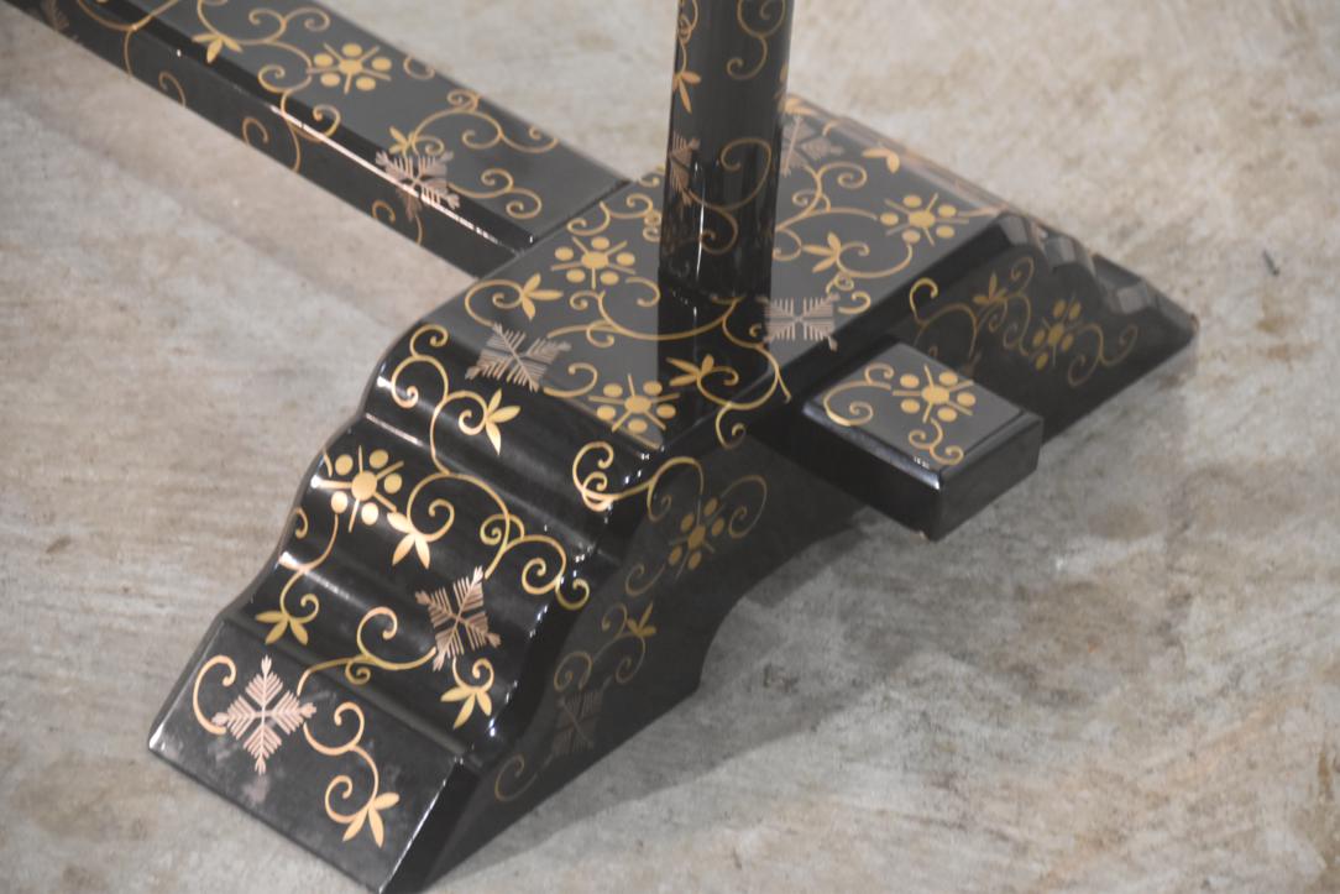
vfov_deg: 7.0
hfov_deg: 10.5
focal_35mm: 195
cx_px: 670
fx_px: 7259
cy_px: 447
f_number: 6
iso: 2500
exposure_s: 1/60
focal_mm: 130
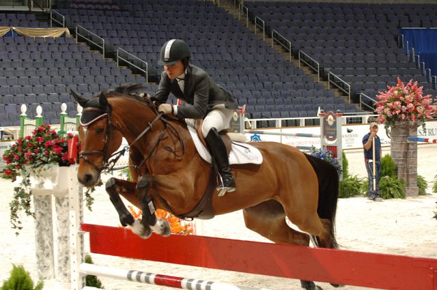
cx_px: 218
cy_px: 145
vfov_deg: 13.0
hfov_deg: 19.5
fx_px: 1273
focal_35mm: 105
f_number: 5.6
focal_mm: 70
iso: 200
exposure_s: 1/250
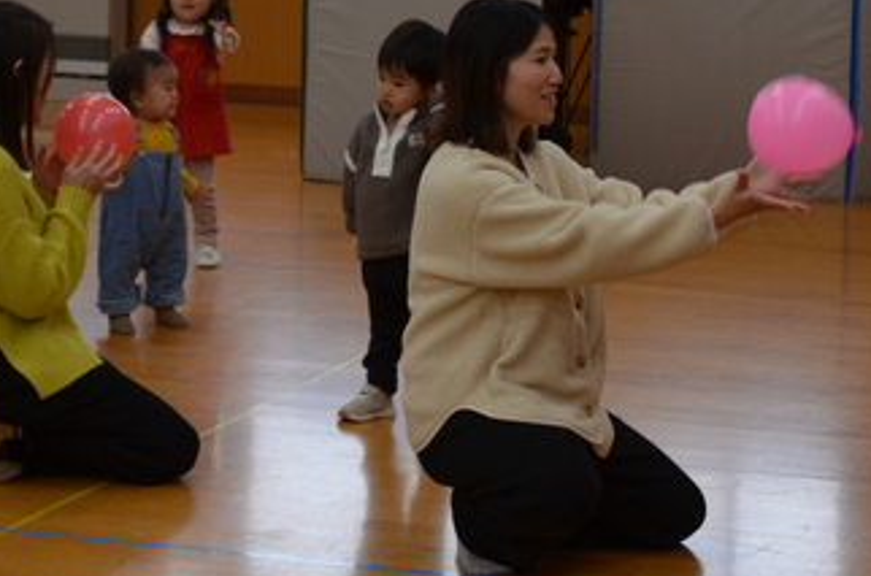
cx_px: 640
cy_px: 162
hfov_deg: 15.1
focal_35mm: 136
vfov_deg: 10.0
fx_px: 3283
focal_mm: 45
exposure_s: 1/60
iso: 500
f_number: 5.3
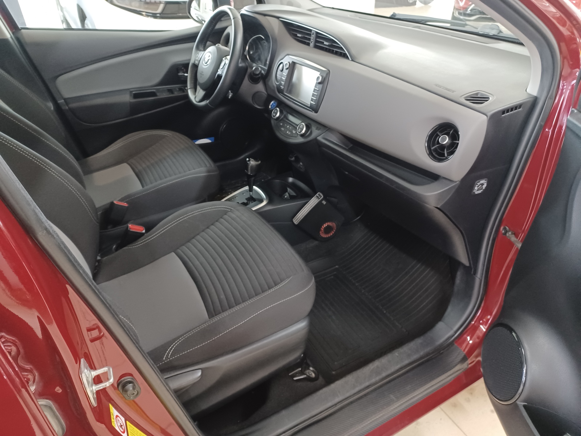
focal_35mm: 25
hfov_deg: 69.4
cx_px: 290
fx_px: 420
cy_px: 218
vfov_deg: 54.9
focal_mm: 4.6
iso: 640
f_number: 1.8
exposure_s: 1/25
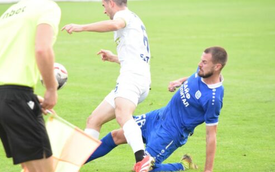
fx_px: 2731
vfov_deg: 3.6
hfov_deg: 5.8
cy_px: 73
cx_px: 122
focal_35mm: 365
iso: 3200
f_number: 5
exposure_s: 1/1000
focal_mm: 185
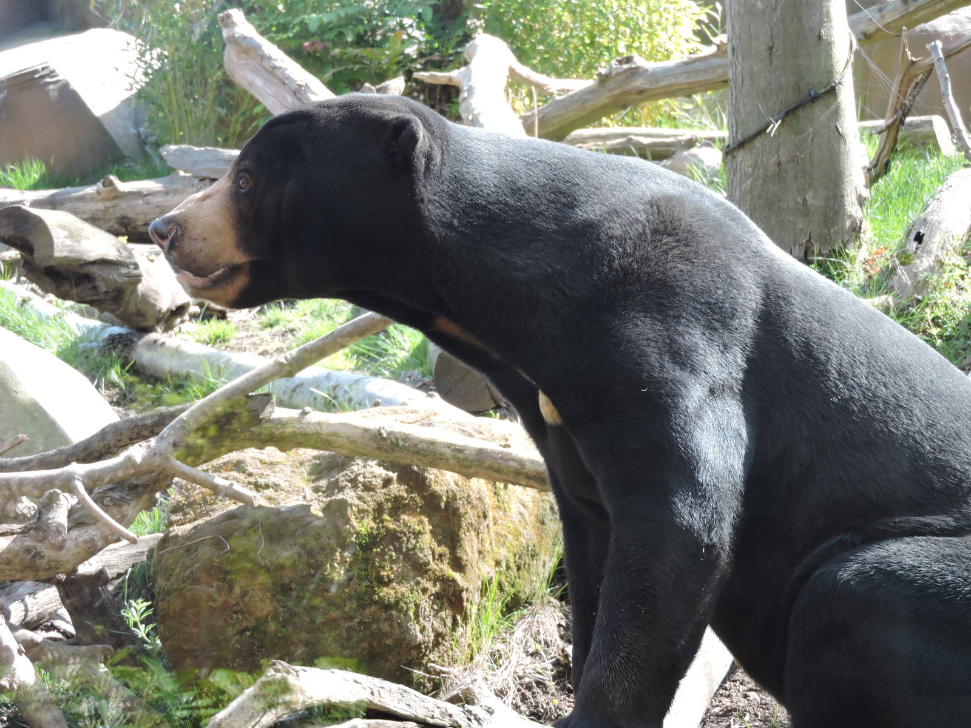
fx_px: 3226
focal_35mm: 115
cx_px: 486
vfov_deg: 12.9
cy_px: 364
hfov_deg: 17.1
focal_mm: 20.6
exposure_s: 1/60
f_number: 5
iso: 220
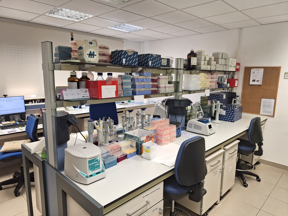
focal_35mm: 23
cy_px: 108
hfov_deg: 73.9
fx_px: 191
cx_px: 144
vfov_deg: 58.9
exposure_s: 1/50
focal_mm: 5.54
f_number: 1.8
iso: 64
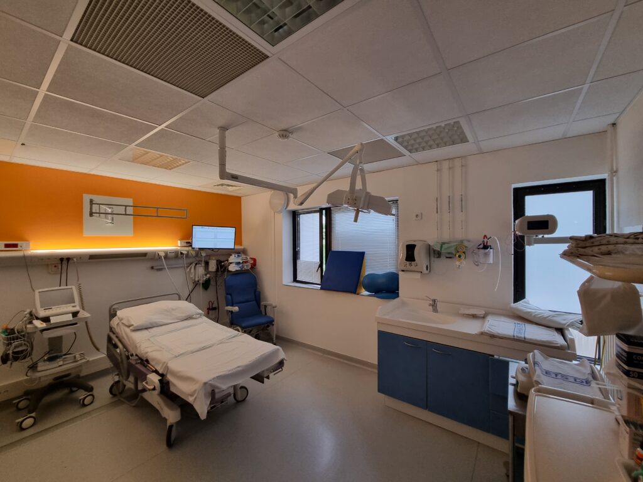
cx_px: 322
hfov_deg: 106.2
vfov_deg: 89.9
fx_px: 241
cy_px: 241
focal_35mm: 13
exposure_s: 1/50
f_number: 2.2
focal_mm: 2.2
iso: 200
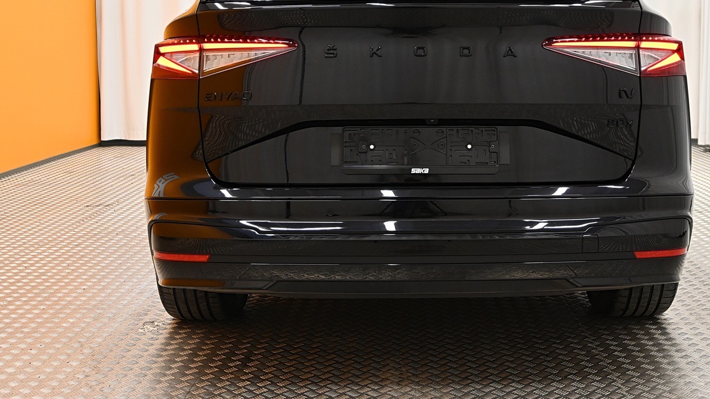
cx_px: 414
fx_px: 941
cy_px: 103
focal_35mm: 50
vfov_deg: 23.7
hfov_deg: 41.2
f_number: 4.2
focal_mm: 24
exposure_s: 1/80
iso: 640
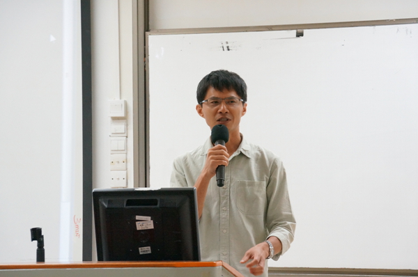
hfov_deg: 14.0
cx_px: 209
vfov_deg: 9.3
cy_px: 138
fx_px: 1704
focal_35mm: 147
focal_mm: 98
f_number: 5.6
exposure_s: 1/80
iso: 3200
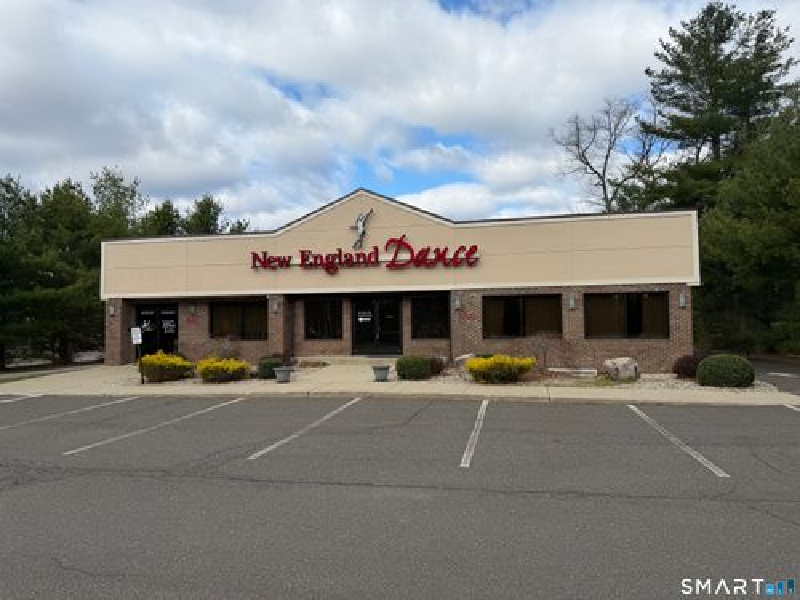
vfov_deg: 56.8
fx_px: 555
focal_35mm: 24
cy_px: 300
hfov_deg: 71.6
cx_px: 400
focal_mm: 6.76
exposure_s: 1/3953
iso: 80
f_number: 1.78
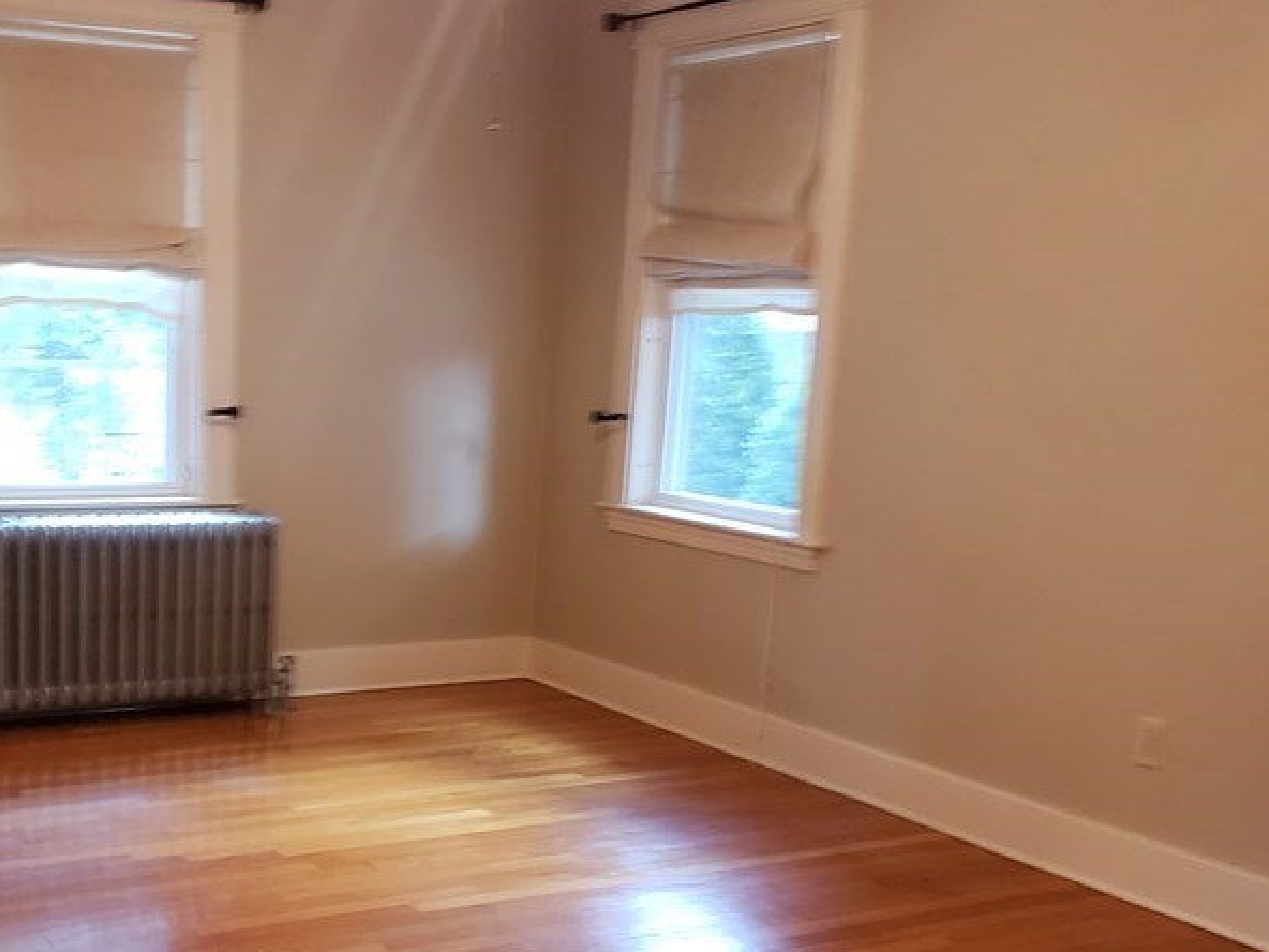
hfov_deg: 40.7
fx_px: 1650
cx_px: 294
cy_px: 669
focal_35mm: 45
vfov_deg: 31.8
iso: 250
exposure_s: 1/17
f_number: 2.4
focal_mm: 4.3
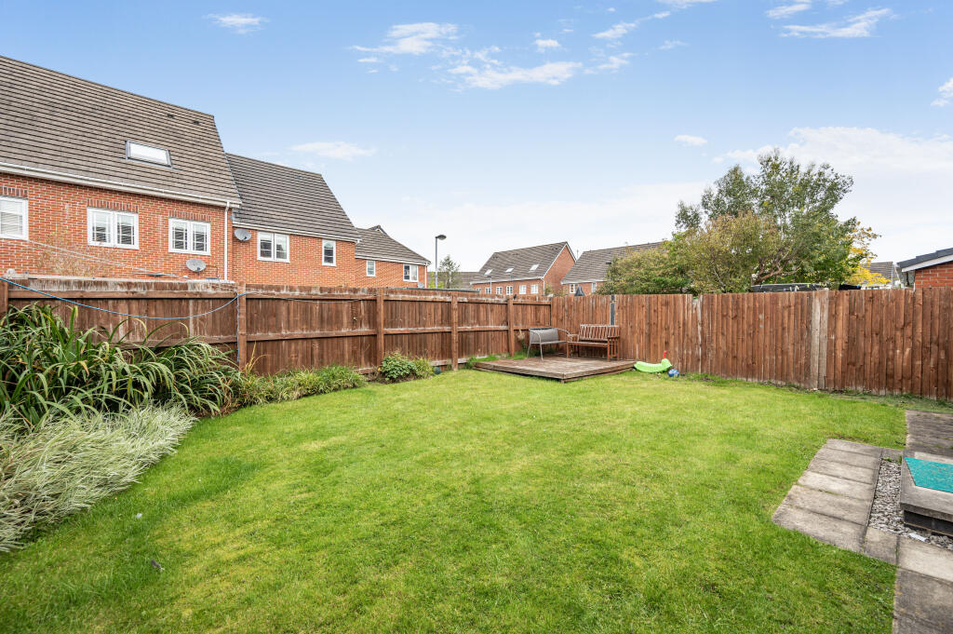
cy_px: 317
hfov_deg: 100.4
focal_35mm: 15
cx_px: 476
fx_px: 397
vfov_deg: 77.2
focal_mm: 15
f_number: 6.3
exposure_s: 1/400
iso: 250
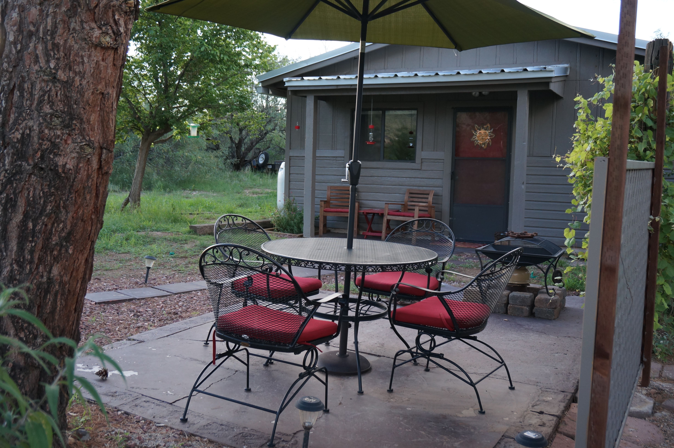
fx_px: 673
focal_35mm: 36
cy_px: 224
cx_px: 337
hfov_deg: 53.2
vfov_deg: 36.8
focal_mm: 24
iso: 400
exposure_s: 1/160
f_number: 4.5
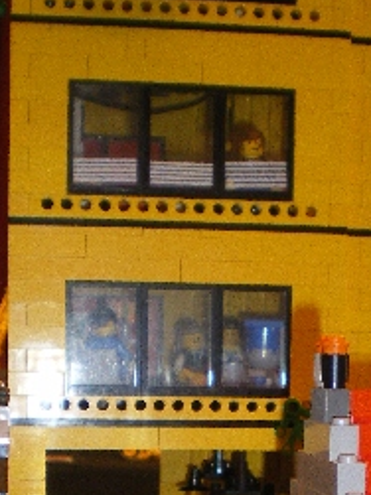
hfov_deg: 17.2
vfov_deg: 22.2
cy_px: 452
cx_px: 193
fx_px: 1230
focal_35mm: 86
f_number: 3.1
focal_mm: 6.3
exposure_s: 1/50
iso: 250
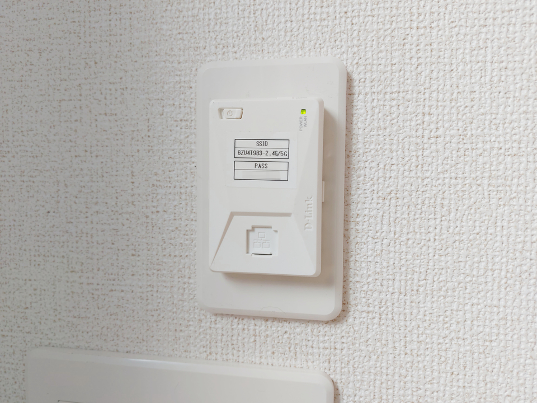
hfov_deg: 71.6
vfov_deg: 56.8
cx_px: 268
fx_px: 372
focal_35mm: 24
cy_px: 202
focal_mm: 5.23
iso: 50
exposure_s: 1/120
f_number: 1.8
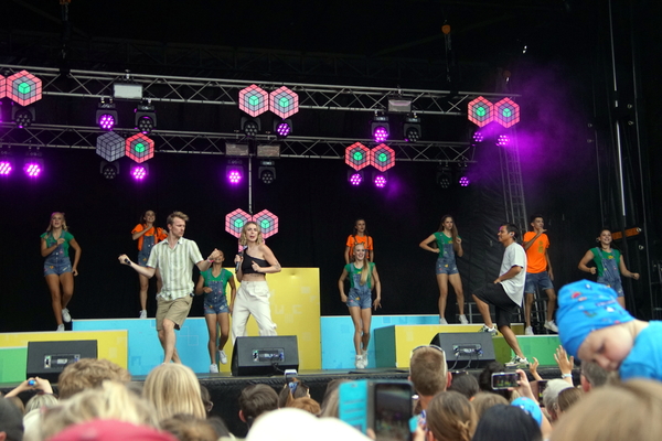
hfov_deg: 43.6
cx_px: 331
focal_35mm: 45
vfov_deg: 29.9
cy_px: 220
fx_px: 827
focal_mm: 30
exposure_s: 1/2000
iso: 1000
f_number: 4
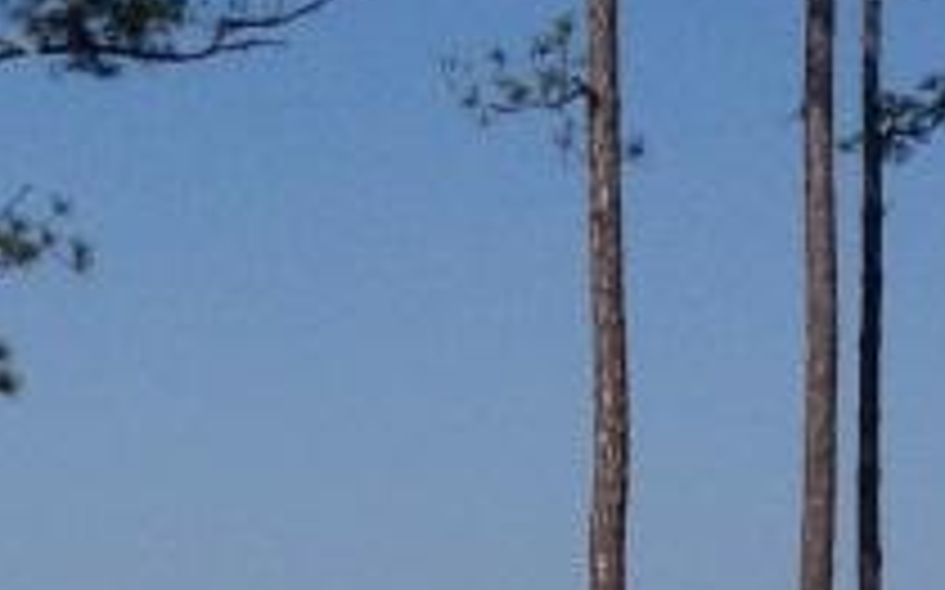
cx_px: 284
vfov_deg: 7.1
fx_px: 4659
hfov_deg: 11.6
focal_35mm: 181
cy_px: 973
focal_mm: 4.28
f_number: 2.4
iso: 64
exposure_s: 1/3953
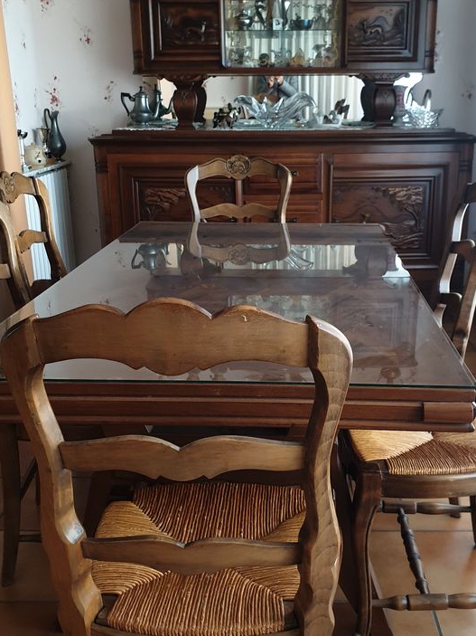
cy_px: 334
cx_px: 278
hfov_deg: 38.5
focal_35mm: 37
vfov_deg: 50.1
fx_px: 679
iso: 250
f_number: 2.4
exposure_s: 1/50
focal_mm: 4.3
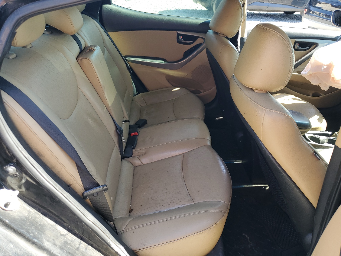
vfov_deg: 53.1
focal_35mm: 26
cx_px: 170
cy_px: 128
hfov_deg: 67.3
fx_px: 256
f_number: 1.5
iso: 50
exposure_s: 1/161
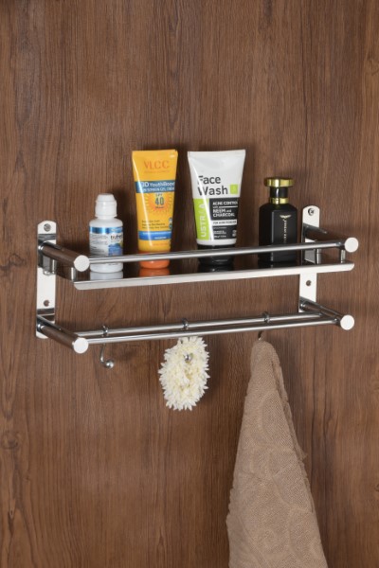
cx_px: 190
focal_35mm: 135
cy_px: 284
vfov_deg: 15.2
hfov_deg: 10.2
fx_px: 2132
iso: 160
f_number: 13
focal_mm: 90
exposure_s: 1/25
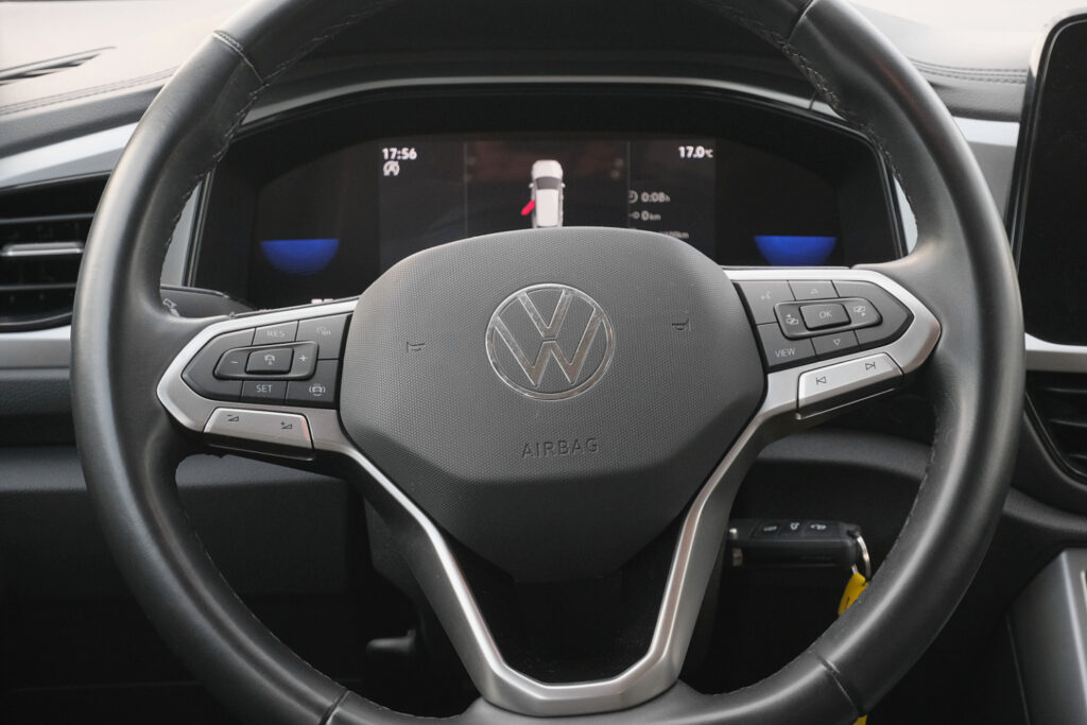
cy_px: 362
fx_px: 2053
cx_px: 544
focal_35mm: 68
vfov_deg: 20.0
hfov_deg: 29.7
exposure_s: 1/100
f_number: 7.1
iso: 2000
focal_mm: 45
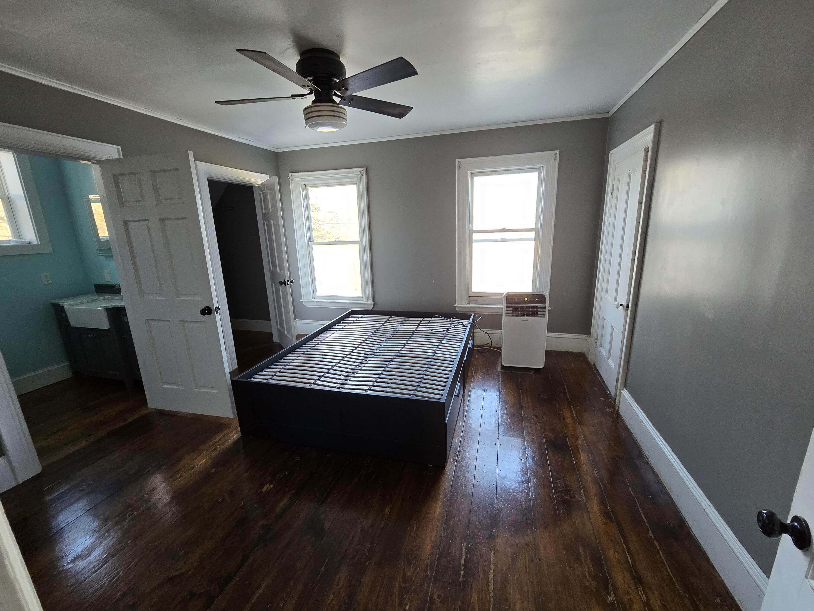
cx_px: 407
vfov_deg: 89.9
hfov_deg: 106.2
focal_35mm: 13
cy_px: 306
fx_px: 306
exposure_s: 1/60
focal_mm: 2.2
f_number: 2.2
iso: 200
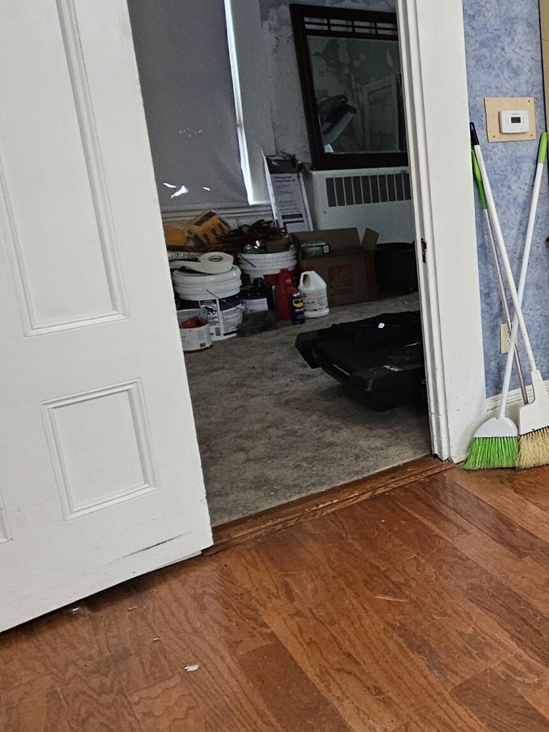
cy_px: 311
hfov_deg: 30.1
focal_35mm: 34
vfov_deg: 53.8
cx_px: 763
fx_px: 719
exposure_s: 1/60
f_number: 2.2
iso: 200
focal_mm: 2.2
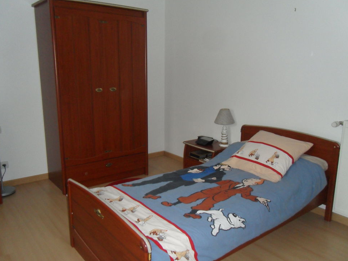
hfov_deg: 61.7
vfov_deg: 48.2
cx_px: 177
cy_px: 133
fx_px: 291
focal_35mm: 29
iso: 400
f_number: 3.4
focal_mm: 5
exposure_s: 1/45
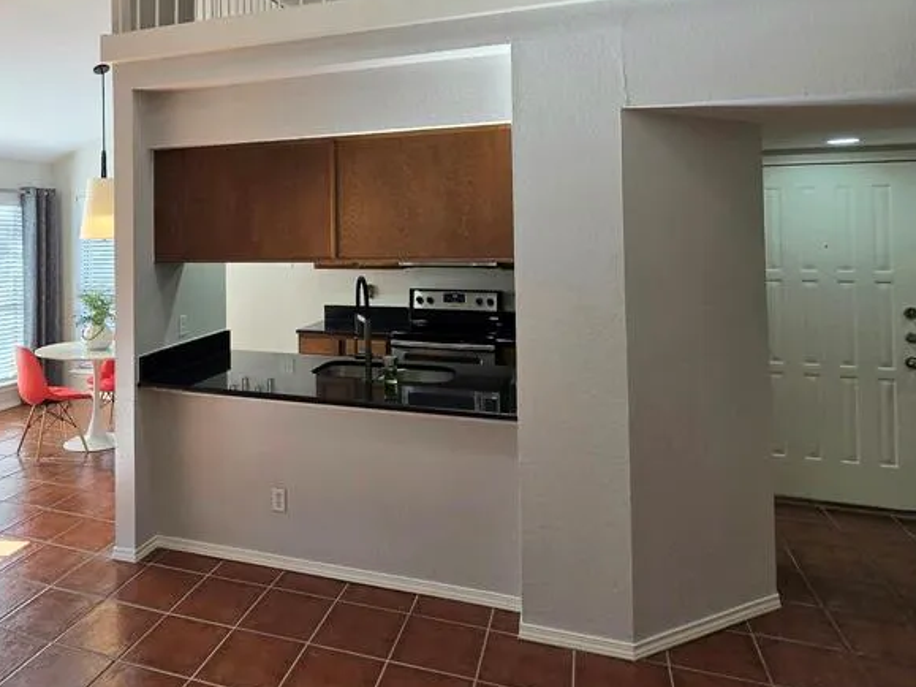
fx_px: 608
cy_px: 214
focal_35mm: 23
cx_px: 321
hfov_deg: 72.2
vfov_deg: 57.2
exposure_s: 1/120
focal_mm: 2.2
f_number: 2.2
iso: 50
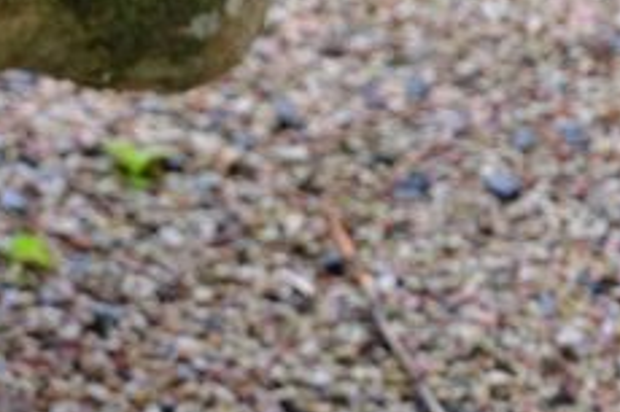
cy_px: 191
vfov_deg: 6.3
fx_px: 3769
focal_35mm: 219
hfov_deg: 8.9
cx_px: -607
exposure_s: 1/60
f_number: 4.2
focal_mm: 32
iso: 400
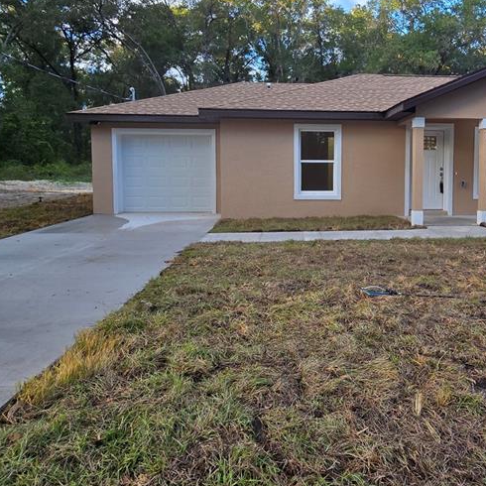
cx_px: 324
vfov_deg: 64.4
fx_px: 381
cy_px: 192
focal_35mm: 24
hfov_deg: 63.4
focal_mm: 2.2
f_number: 2.2
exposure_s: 1/347
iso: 50
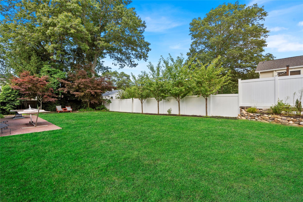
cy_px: 101
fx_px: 135
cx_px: 152
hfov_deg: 96.7
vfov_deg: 73.7
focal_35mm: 16
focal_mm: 16
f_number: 5.6
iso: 160
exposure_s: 1/200
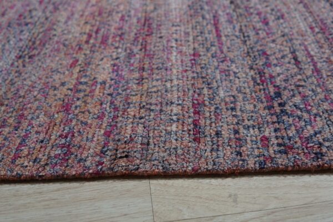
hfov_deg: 43.6
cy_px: 111
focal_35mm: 45
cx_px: 166
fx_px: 416
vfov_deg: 29.9
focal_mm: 30
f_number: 4
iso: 500
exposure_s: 1/250
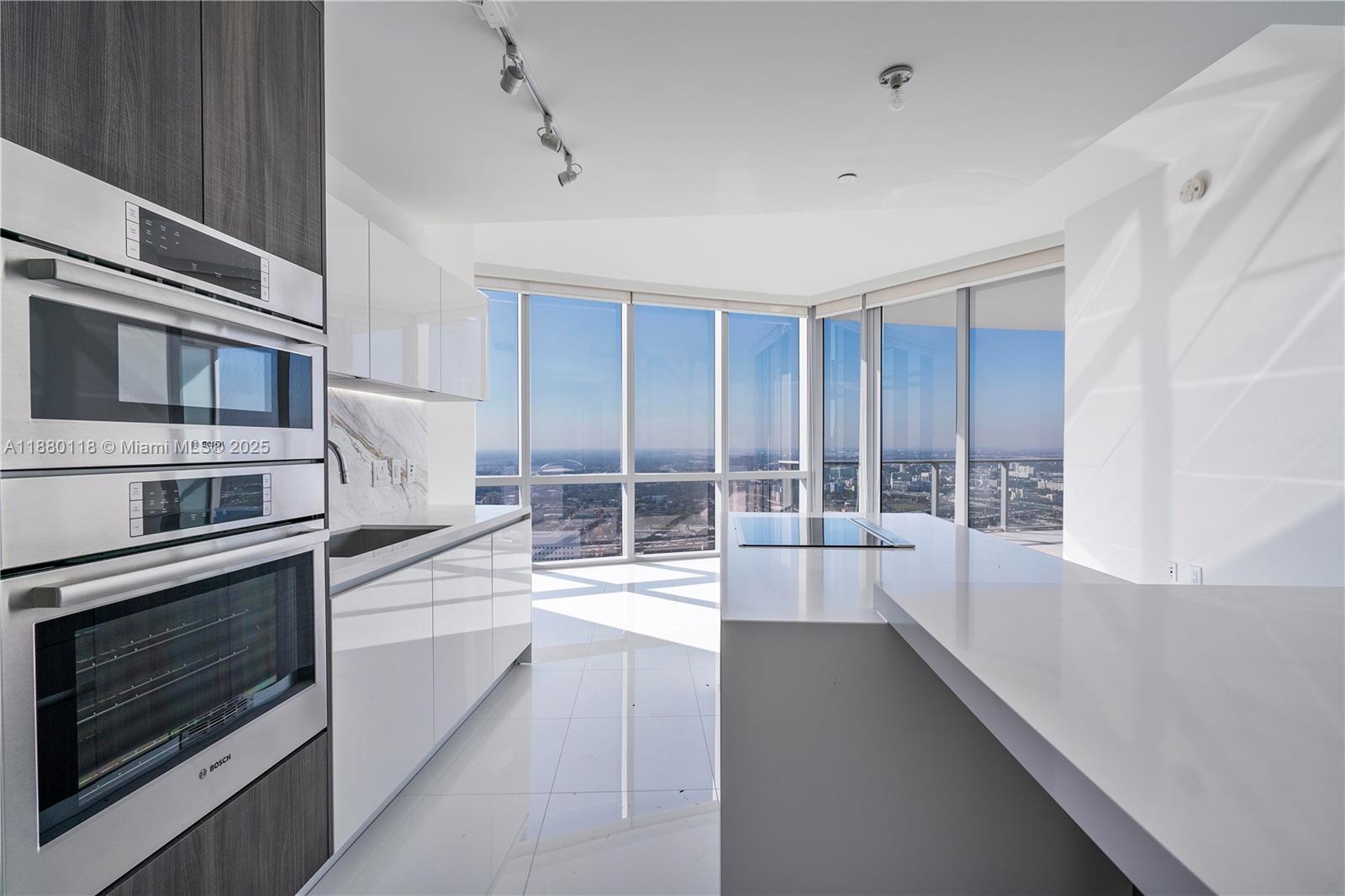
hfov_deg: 96.7
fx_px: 598
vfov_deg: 73.7
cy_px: 448
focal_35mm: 16
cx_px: 672
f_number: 8
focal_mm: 16
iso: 320
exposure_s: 1/320
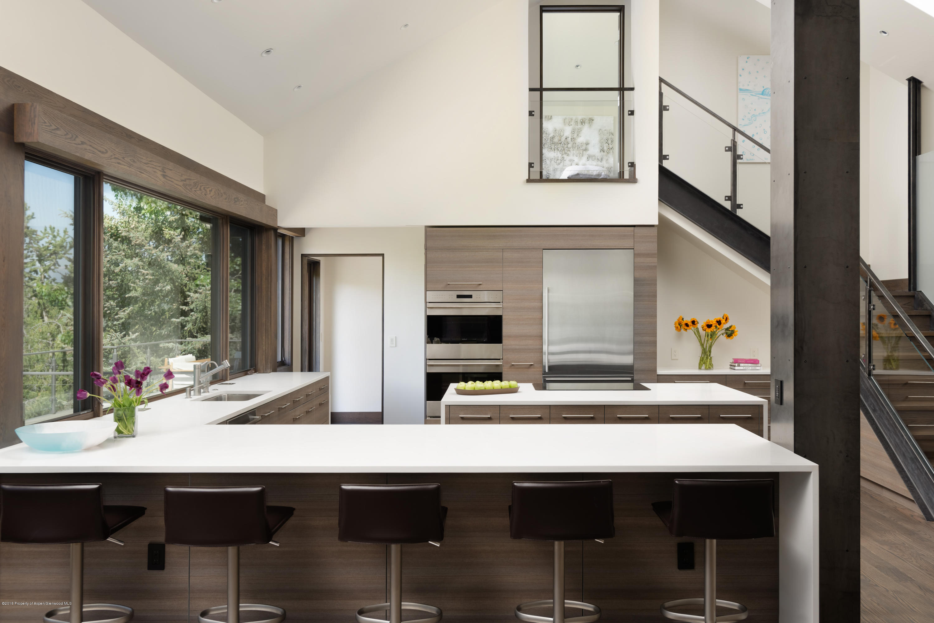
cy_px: 312
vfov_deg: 43.6
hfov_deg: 61.9
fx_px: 779
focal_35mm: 30
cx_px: 467
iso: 50
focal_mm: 30
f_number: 7.1
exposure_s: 1/80
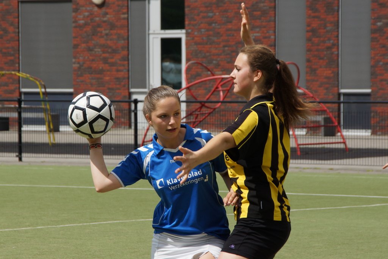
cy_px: 130
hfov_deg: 10.2
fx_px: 2183
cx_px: 194
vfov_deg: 6.8
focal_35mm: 202
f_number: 10
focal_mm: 135
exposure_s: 1/640
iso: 200
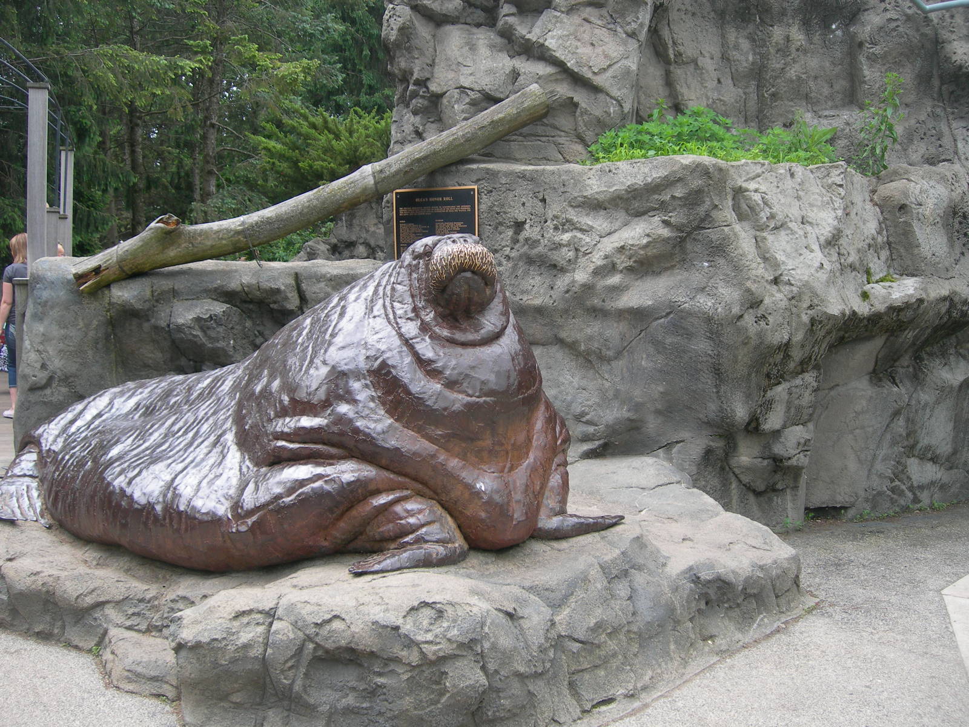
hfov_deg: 49.0
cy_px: 364
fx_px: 1064
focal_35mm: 38
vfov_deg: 37.7
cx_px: 484
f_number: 2.8
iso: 50
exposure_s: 1/252
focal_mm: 7.8
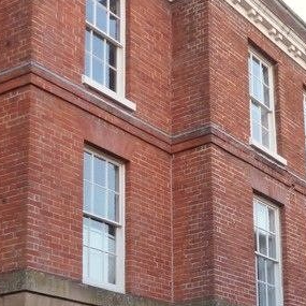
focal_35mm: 74
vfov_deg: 22.3
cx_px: 261
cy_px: 318
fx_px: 740
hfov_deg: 22.9
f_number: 3.1
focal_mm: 5
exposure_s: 1/60
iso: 250
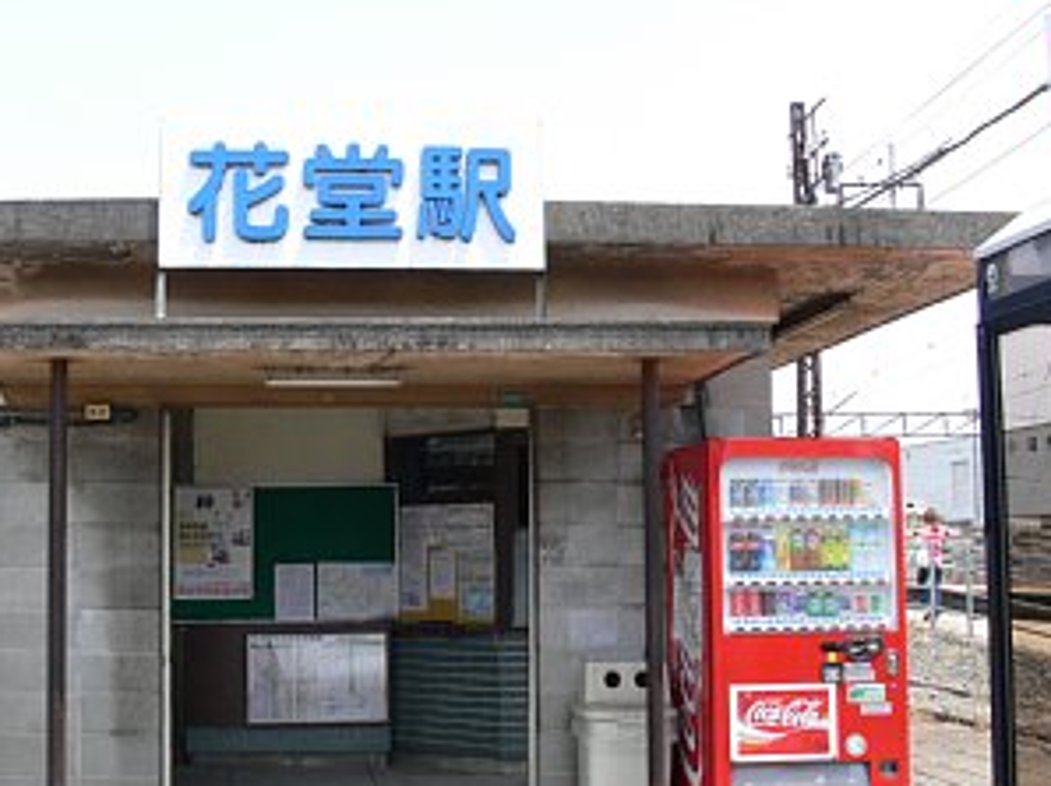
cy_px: 402
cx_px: 363
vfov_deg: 30.8
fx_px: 1426
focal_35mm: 47
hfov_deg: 40.0
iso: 80
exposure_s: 1/125
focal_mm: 7.4
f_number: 5.6
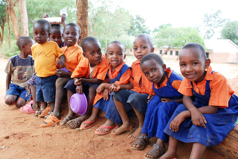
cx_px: 119
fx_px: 218
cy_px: 80
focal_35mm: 33
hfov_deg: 57.2
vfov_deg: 40.0
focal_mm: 22
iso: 200
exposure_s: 1/60
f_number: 4
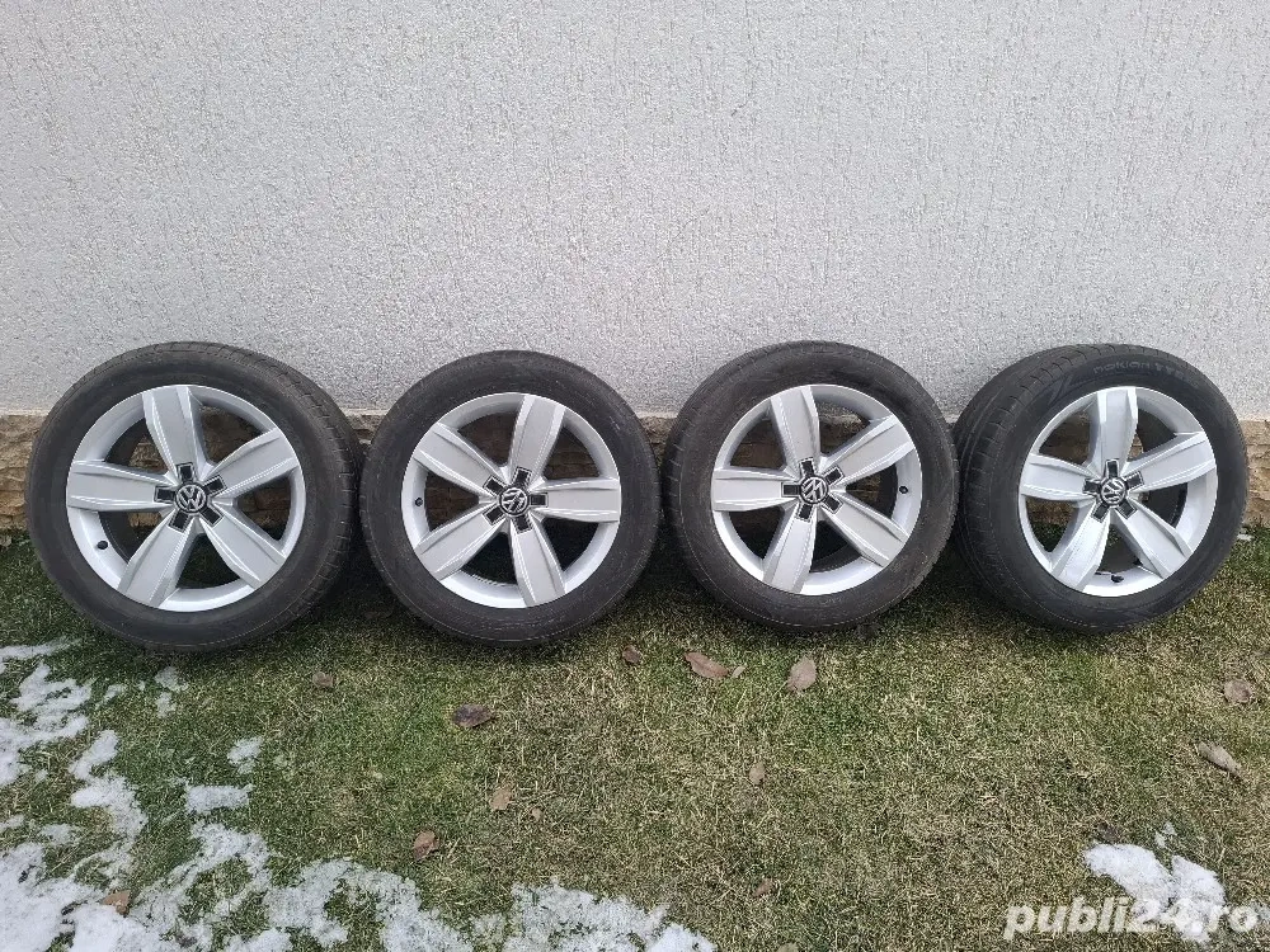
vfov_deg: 58.9
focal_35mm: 23
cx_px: 635
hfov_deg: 73.9
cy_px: 476
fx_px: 844
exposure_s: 1/204
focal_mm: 5.54
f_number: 1.8
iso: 50
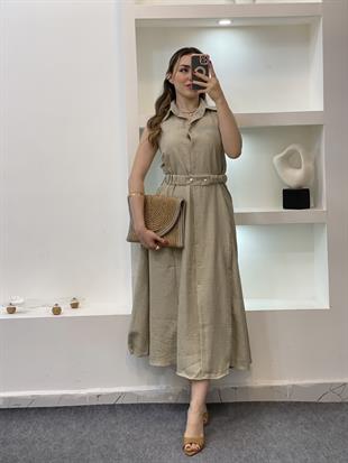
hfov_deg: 28.0
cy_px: 232
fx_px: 697
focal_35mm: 52
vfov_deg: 36.8
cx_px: 174
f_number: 2
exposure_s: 1/100
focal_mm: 6
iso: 80
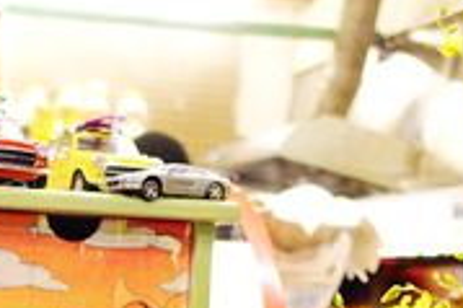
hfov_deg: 22.3
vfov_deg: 15.0
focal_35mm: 87
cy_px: 390
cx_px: -26
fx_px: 1118
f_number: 1.8
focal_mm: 8.8
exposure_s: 1/30
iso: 640
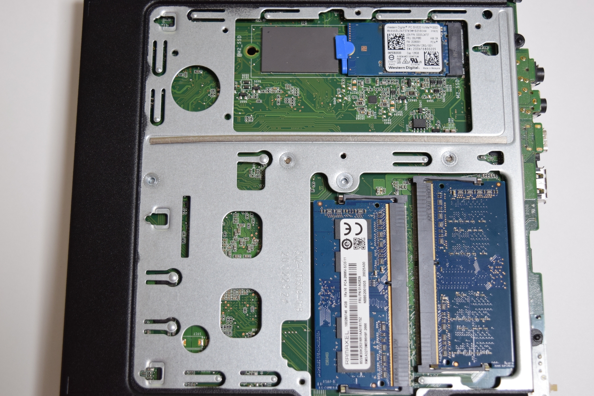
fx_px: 891
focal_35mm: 54
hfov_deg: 36.9
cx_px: 297
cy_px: 198
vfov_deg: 25.1
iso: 640
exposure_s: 1/40
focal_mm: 36
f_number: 4.8
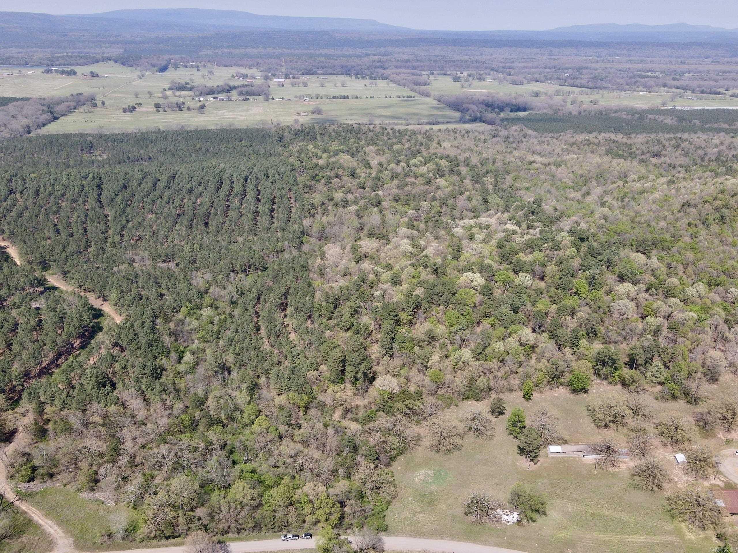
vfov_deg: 56.8
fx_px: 512
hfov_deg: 71.6
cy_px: 276
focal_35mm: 24
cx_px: 369
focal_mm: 4.5
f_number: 2.8
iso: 180
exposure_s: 1/15
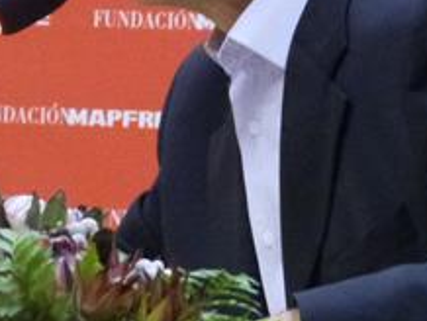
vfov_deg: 3.4
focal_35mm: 440
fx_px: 5434
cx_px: 206
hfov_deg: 4.5
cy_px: 45
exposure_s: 1/10
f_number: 3.7
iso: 1000
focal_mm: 26.8
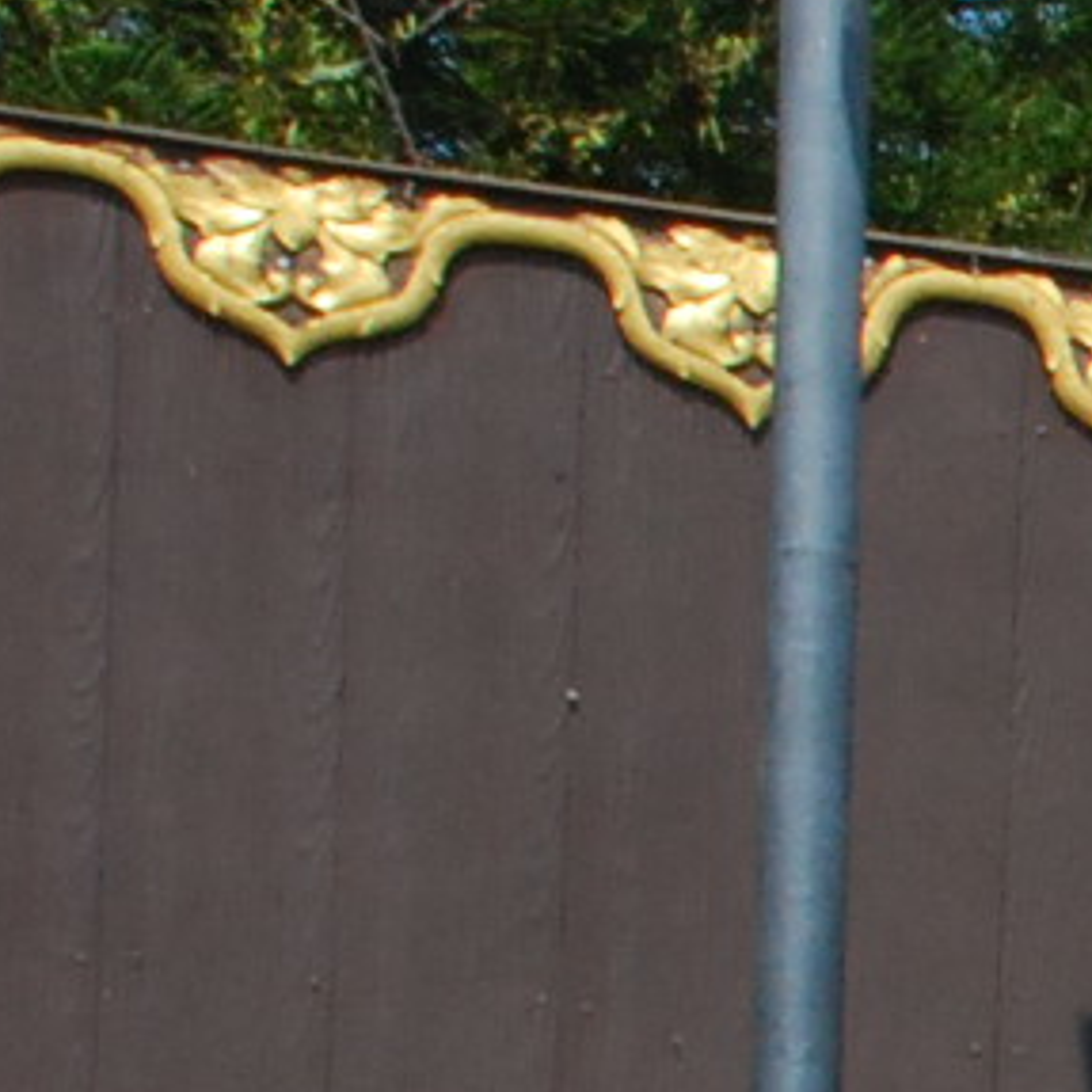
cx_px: 3478
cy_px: 2169
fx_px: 8601
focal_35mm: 241
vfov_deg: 7.0
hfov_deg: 6.5
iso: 1000
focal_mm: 28
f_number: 25
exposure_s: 1/200
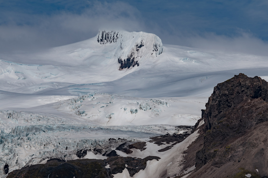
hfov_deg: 6.7
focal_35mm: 308
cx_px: 130
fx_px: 2293
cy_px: 83
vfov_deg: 4.5
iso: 50
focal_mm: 280
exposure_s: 1/1600
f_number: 8
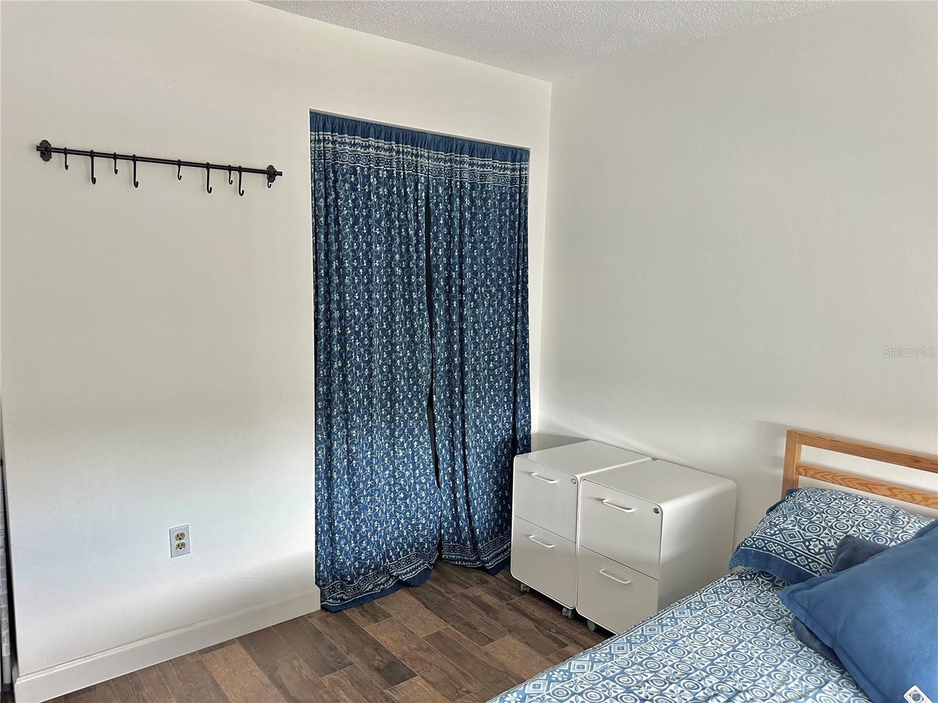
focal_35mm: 24
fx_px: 650
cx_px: 469
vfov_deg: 56.8
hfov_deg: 71.6
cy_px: 352
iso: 250
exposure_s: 1/119
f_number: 1.78
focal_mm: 6.86
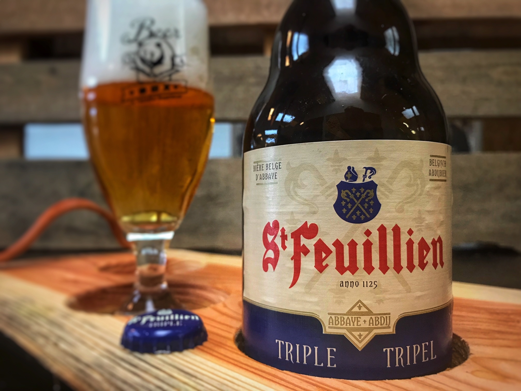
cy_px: 196
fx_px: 421
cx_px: 260
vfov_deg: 49.7
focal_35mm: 28
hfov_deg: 63.4
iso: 50
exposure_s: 1/17
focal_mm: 3.99
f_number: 1.8
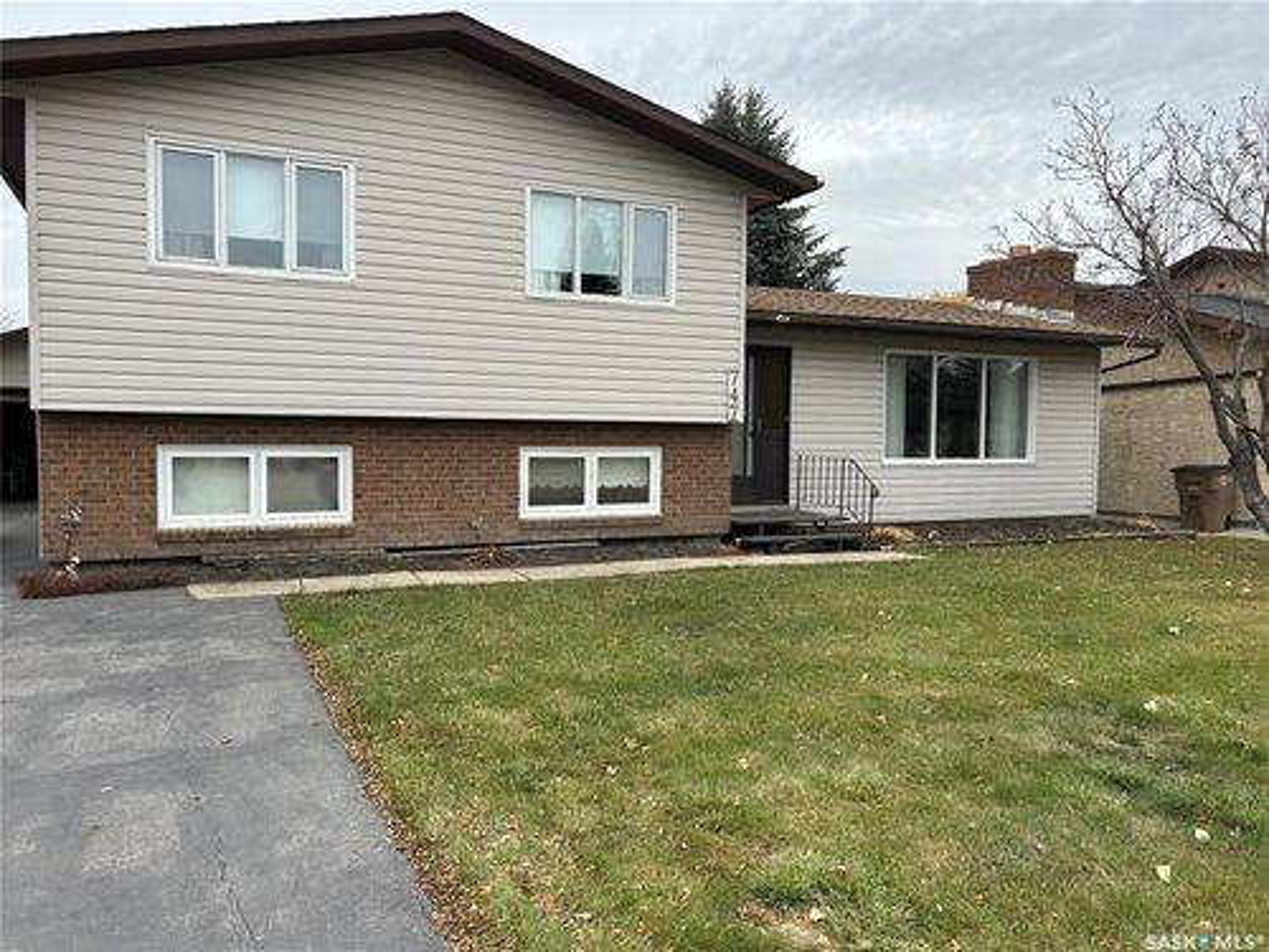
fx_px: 953
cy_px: 476
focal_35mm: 26
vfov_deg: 53.1
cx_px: 634
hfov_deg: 67.3
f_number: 1.5
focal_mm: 5.7
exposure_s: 1/639
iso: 50
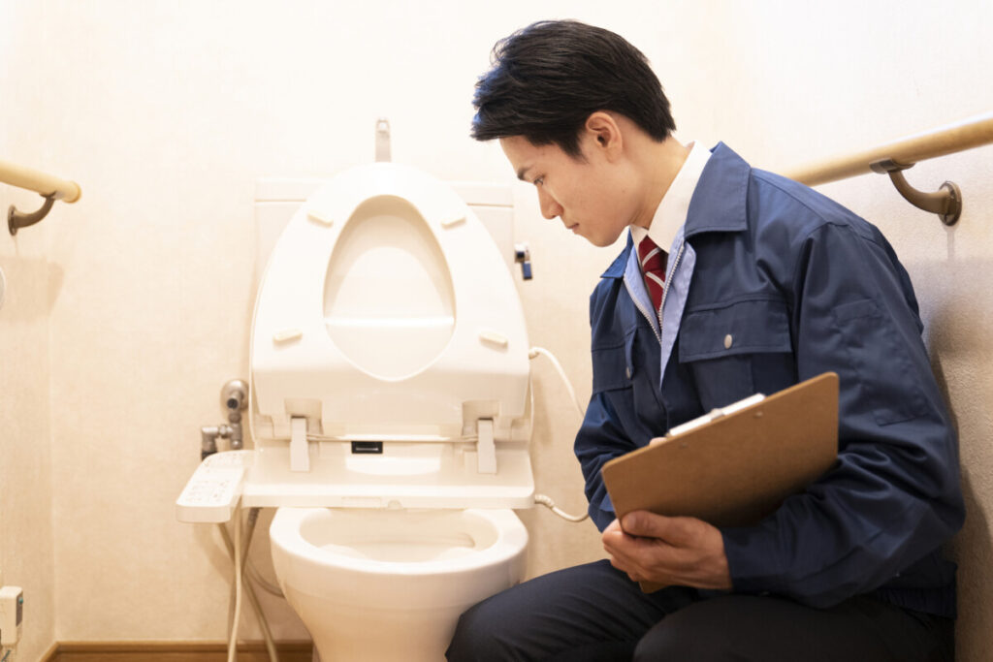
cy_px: 331
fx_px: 1048
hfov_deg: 50.7
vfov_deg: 35.1
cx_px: 496
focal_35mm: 38
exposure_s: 1/40
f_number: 2.8
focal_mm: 38
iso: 2000
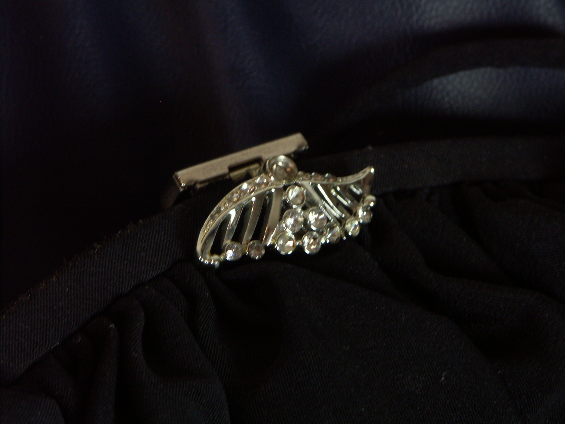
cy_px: 212
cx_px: 282
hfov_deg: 9.9
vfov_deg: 7.4
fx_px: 3264
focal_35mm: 200
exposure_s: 1/13
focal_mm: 50.8
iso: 100
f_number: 7.1
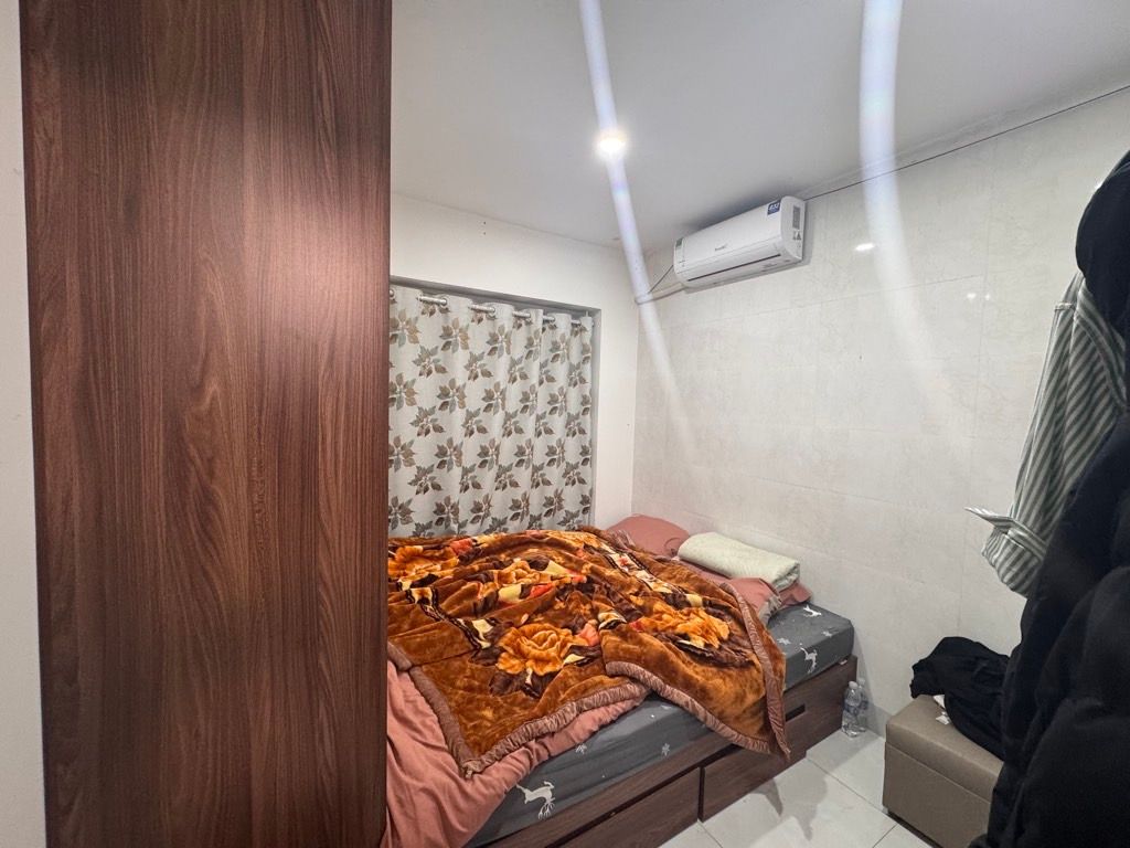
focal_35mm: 14
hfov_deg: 102.1
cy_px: 424
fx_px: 457
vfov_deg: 85.7
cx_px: 565
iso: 200
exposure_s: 1/50
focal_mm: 2.22
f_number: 2.2
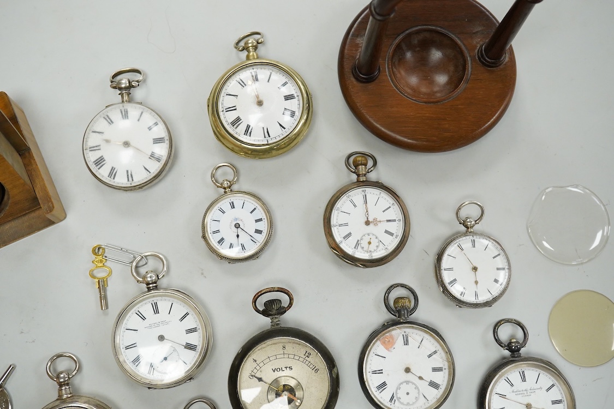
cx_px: 307
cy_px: 204
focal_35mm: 45
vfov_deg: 29.9
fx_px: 767
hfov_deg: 43.6
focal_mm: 30
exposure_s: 1/400
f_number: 8
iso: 3200
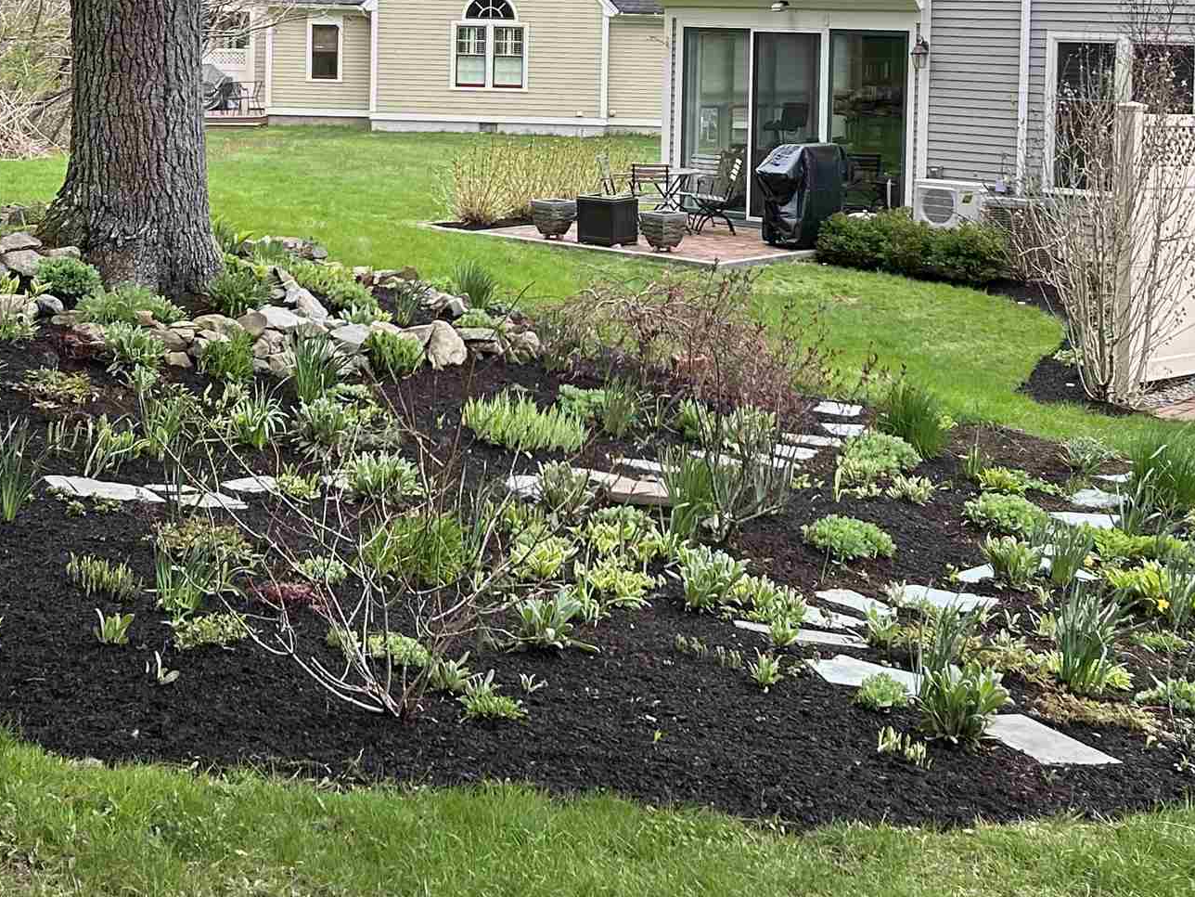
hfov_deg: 31.2
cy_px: 87
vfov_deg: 23.0
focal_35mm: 62
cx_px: 654
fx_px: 2140
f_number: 1.5
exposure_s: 1/718
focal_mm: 5.7
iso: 50
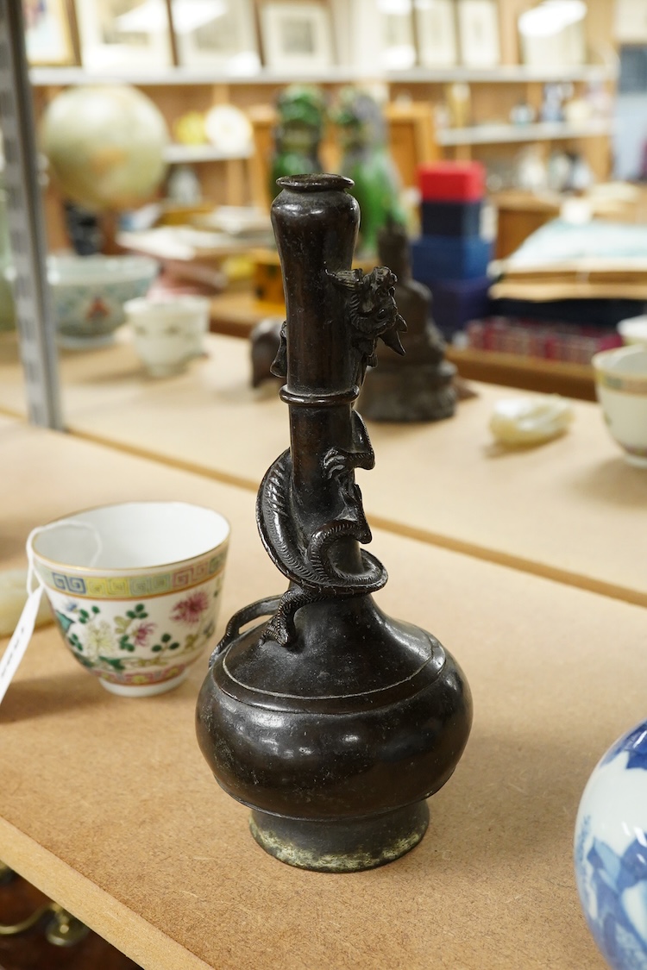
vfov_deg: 43.6
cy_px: 485
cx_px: 324
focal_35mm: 45
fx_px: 1213
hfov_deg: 29.9
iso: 2500
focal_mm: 30
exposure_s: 1/100
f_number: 5.6
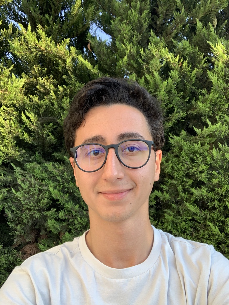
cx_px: 114
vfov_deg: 56.8
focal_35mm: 32
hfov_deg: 44.2
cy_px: 152
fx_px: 282
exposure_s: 1/121
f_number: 2.2
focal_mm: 2.87
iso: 20
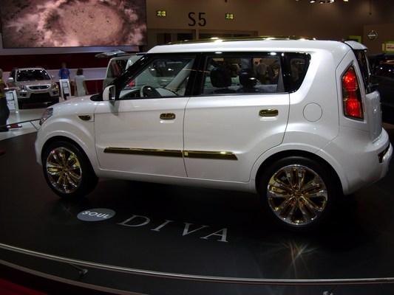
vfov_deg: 37.7
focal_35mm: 38
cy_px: 148
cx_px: 197
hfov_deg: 49.0
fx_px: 433
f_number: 2.8
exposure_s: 1/141
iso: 50
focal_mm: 6.3
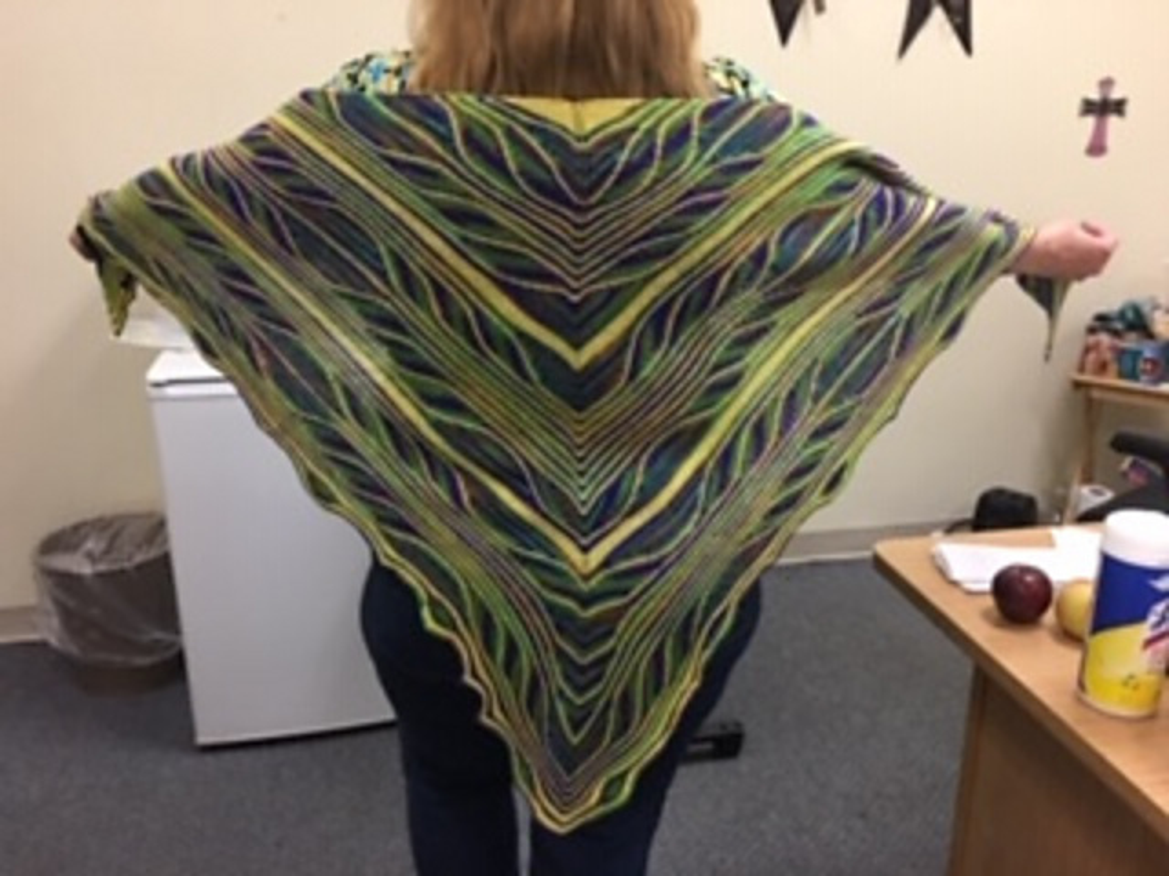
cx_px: 584
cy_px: 438
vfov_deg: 48.2
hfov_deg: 61.7
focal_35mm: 29
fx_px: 979
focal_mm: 4.15
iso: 64
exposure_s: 1/15
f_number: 2.2
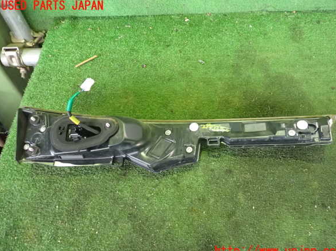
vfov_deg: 45.4
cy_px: 129
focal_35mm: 31
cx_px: 172
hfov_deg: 58.4
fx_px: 301
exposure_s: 1/60
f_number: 2.3
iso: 1250
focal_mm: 5.4
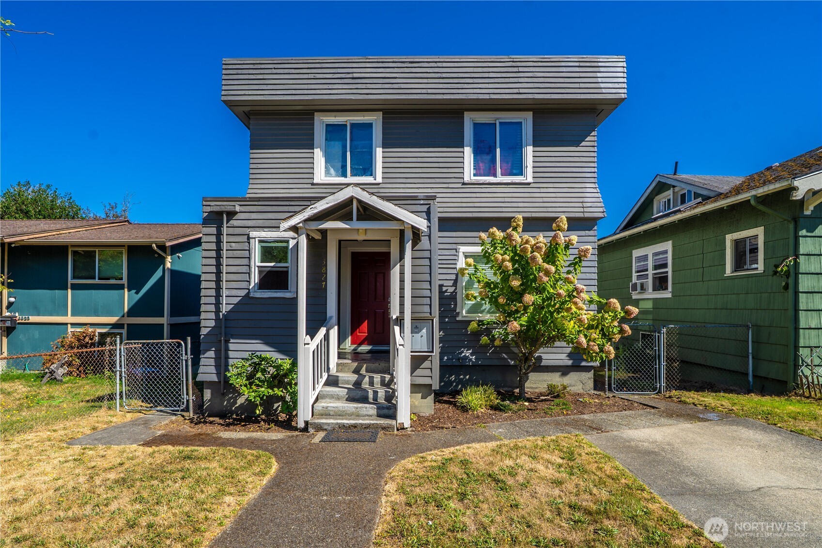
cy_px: 274
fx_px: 274
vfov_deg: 90.0
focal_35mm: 12
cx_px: 411
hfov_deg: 112.6
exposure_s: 1/200
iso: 100
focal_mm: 12
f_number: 8
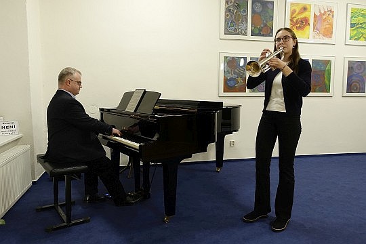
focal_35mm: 24
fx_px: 244
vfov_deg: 53.1
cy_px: 122
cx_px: 183
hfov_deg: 73.7
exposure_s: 1/60
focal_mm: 8.8
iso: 640
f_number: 1.8
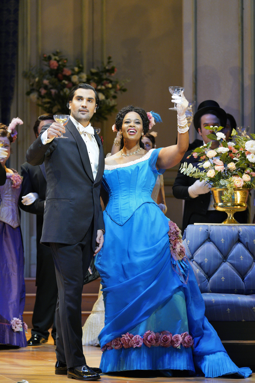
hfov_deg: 7.3
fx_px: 2008
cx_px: 128
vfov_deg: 10.9
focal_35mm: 189
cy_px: 192
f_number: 4.5
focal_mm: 189
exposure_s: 1/400
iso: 4000
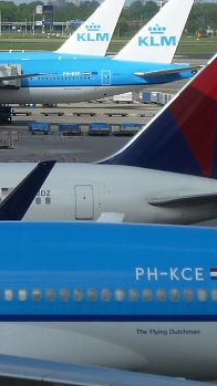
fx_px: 2950
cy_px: 80
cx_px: -117
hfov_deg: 4.2
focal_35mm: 288
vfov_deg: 7.5
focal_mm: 14.7
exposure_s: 1/640
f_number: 5
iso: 80
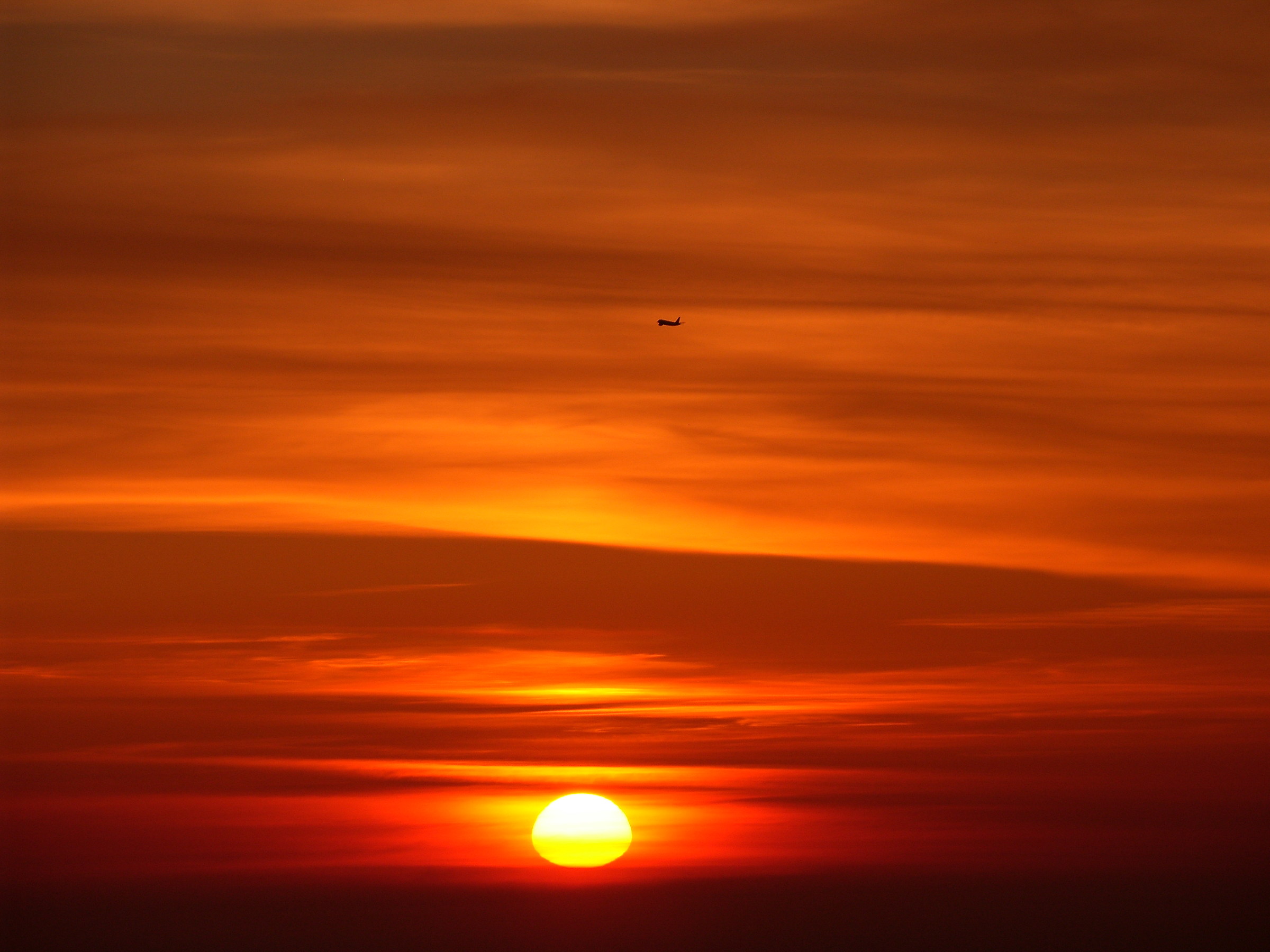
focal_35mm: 300
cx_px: 635
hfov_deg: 6.6
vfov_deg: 5.0
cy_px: 476
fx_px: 11006
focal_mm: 76.8
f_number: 5
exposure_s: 1/800
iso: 50
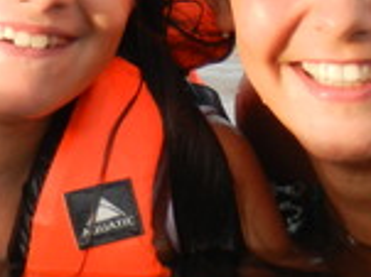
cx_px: 295
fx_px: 14072
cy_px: 56
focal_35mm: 1314
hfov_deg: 1.5
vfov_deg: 1.1
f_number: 5.4
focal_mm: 55
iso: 160
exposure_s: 1/125
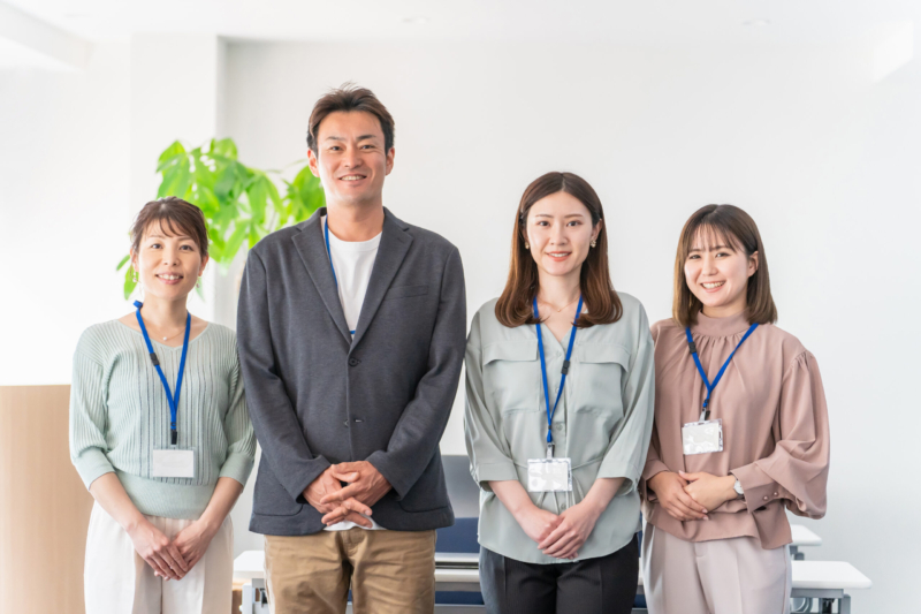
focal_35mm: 88
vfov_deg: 15.5
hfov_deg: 23.1
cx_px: 460
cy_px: 307
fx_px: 2251
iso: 1600
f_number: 2.8
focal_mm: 88
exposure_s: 1/320
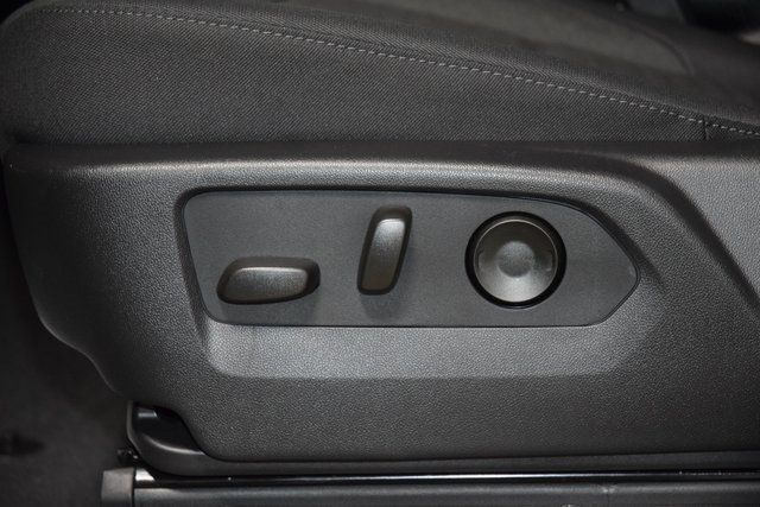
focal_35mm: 105
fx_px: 2217
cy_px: 254
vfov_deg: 13.0
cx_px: 380
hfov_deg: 19.5
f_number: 4.5
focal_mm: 70
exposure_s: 1/60
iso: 2800
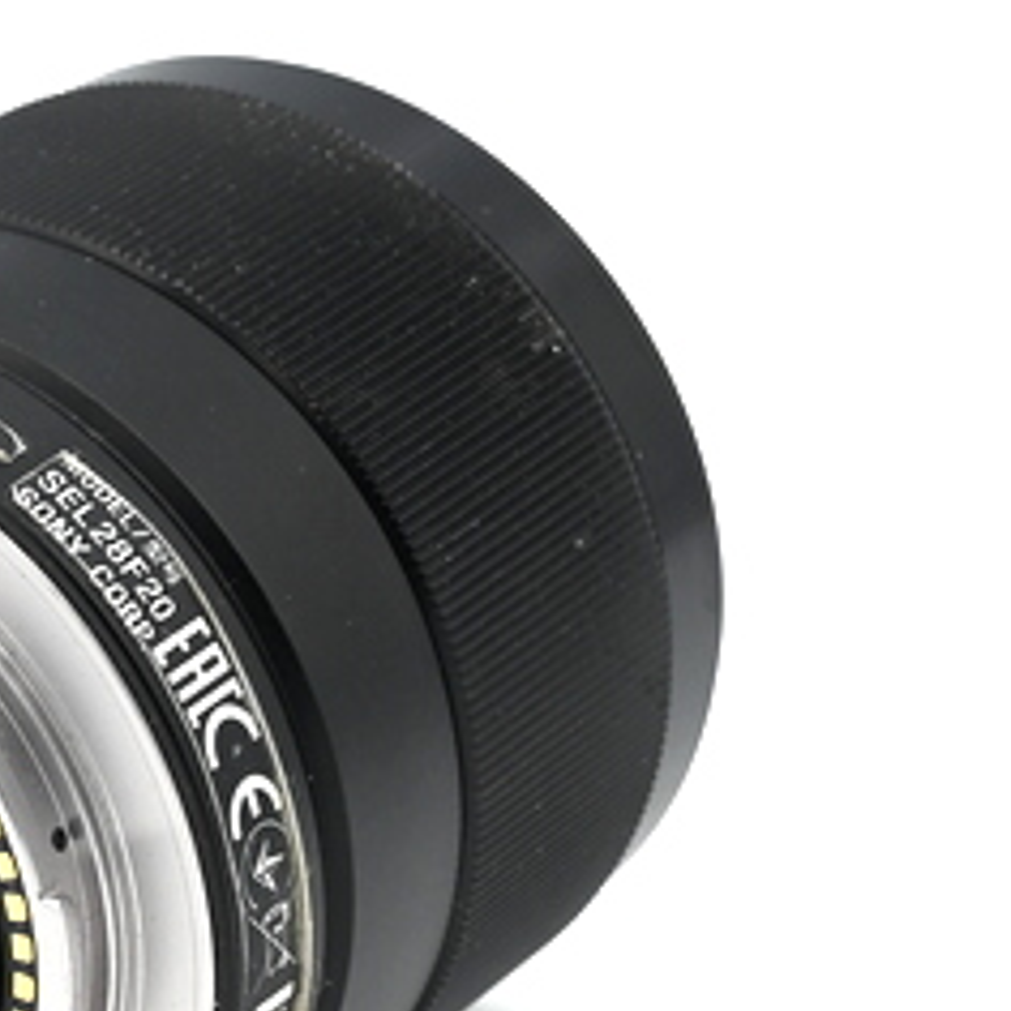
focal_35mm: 252
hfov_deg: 6.8
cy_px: 495
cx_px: -497
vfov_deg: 6.9
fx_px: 8327
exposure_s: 1/50
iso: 200
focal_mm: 70
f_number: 14
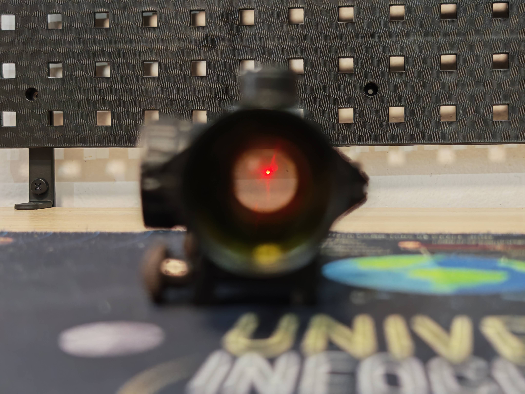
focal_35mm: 48
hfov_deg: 39.7
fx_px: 728
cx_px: 262
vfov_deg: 30.3
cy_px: 197
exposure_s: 1/50
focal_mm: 6.83
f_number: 1.4
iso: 160
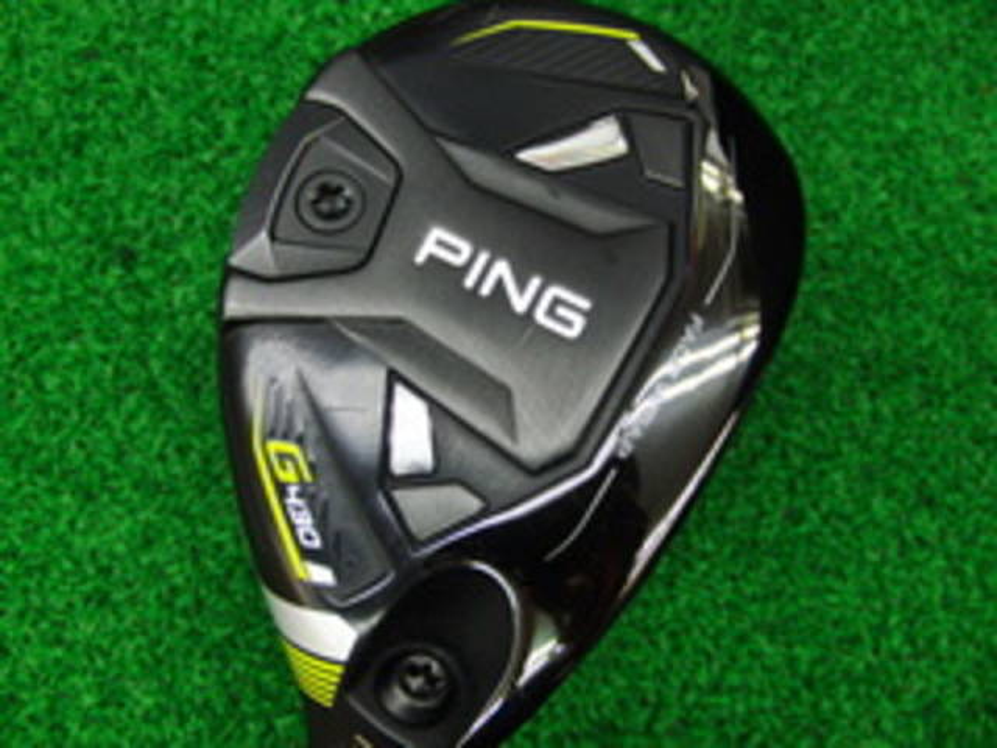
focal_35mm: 37
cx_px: 498
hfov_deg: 50.1
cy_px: 374
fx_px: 1066
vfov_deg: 38.7
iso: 400
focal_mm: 6.42
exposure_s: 1/50
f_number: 3.6
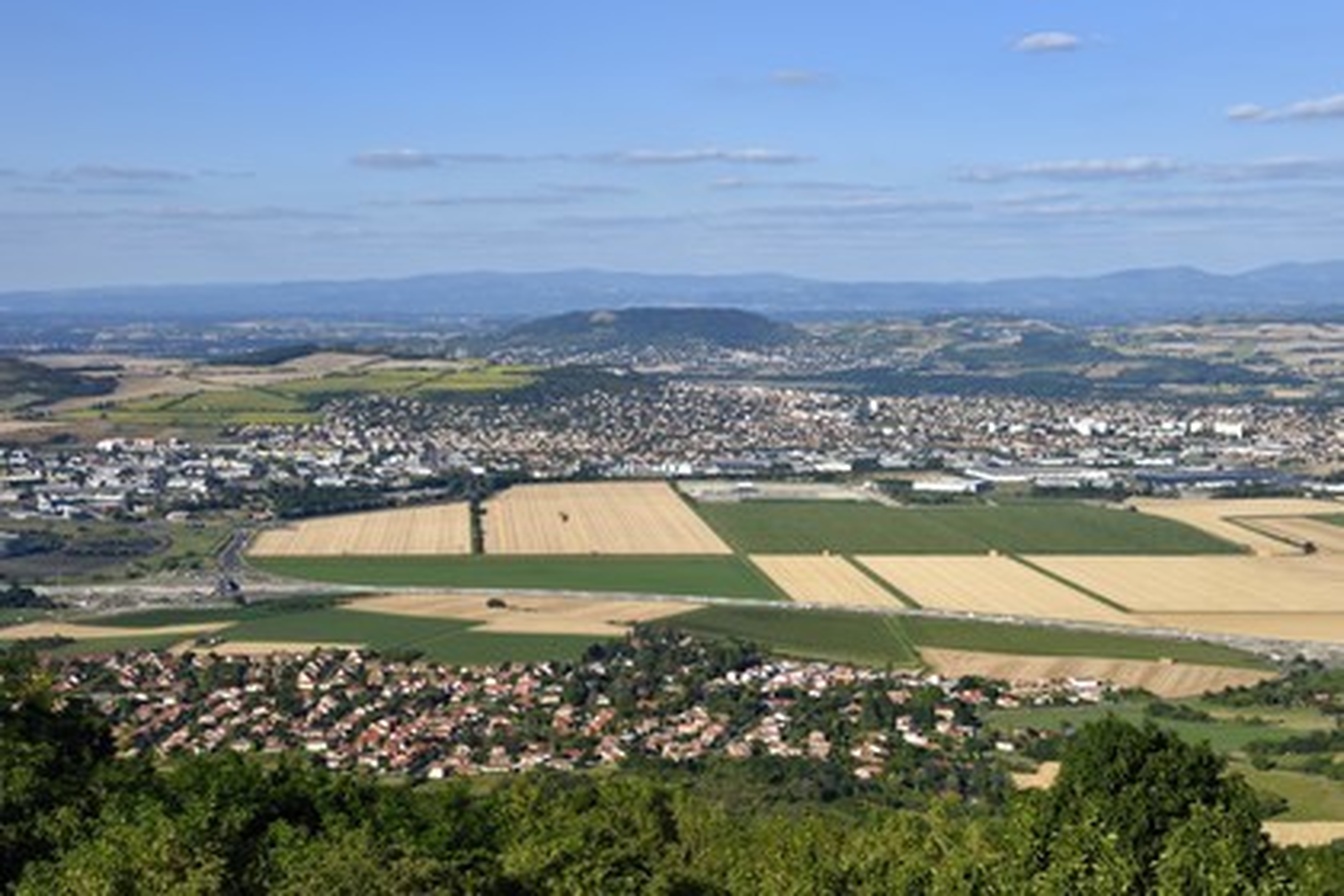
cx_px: 672
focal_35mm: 55
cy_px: 448
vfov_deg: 24.6
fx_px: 2053
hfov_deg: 36.2
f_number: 18
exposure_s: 1/200
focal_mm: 55
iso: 200
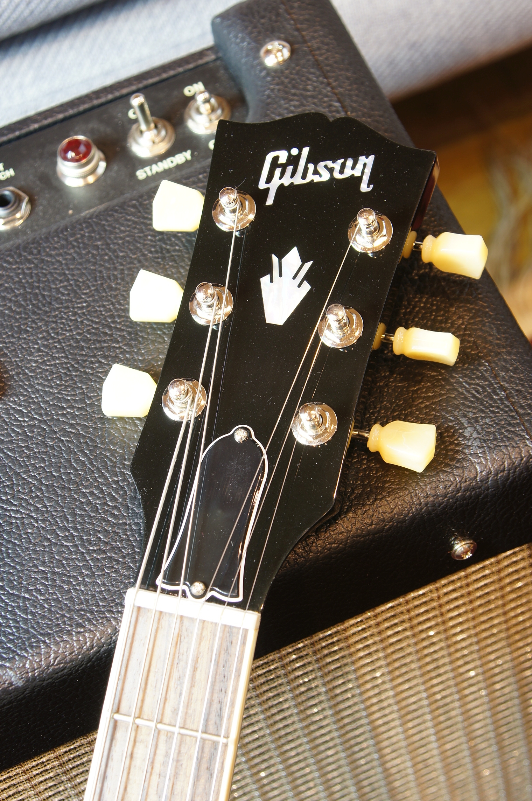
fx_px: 2000
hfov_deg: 15.2
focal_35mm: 90
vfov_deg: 22.6
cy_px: 400
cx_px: 266
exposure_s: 1/1.67
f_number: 7.1
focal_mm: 60
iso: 100
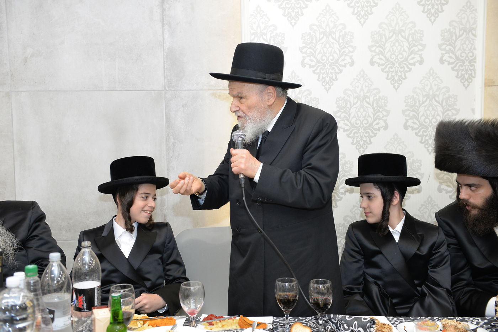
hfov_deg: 43.6
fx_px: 622
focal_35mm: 45
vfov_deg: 29.9
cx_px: 249
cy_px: 166
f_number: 4
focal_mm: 45
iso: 800
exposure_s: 1/160
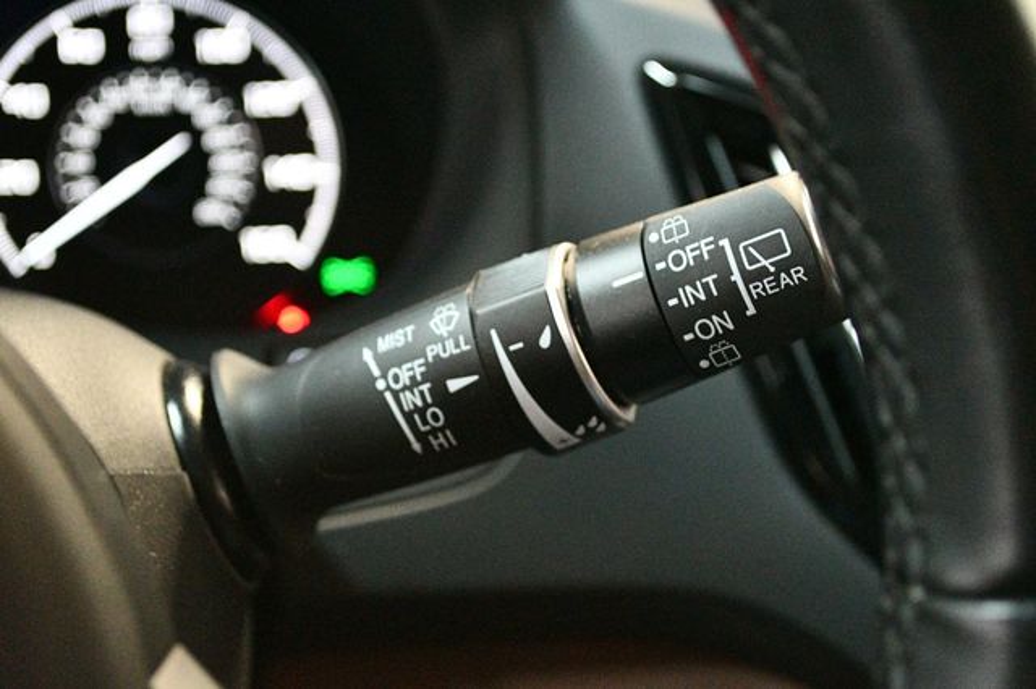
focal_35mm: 63
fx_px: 1812
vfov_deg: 21.5
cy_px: 344
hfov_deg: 31.9
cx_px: 518
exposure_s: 1/50
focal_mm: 42
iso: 12800
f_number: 5.3
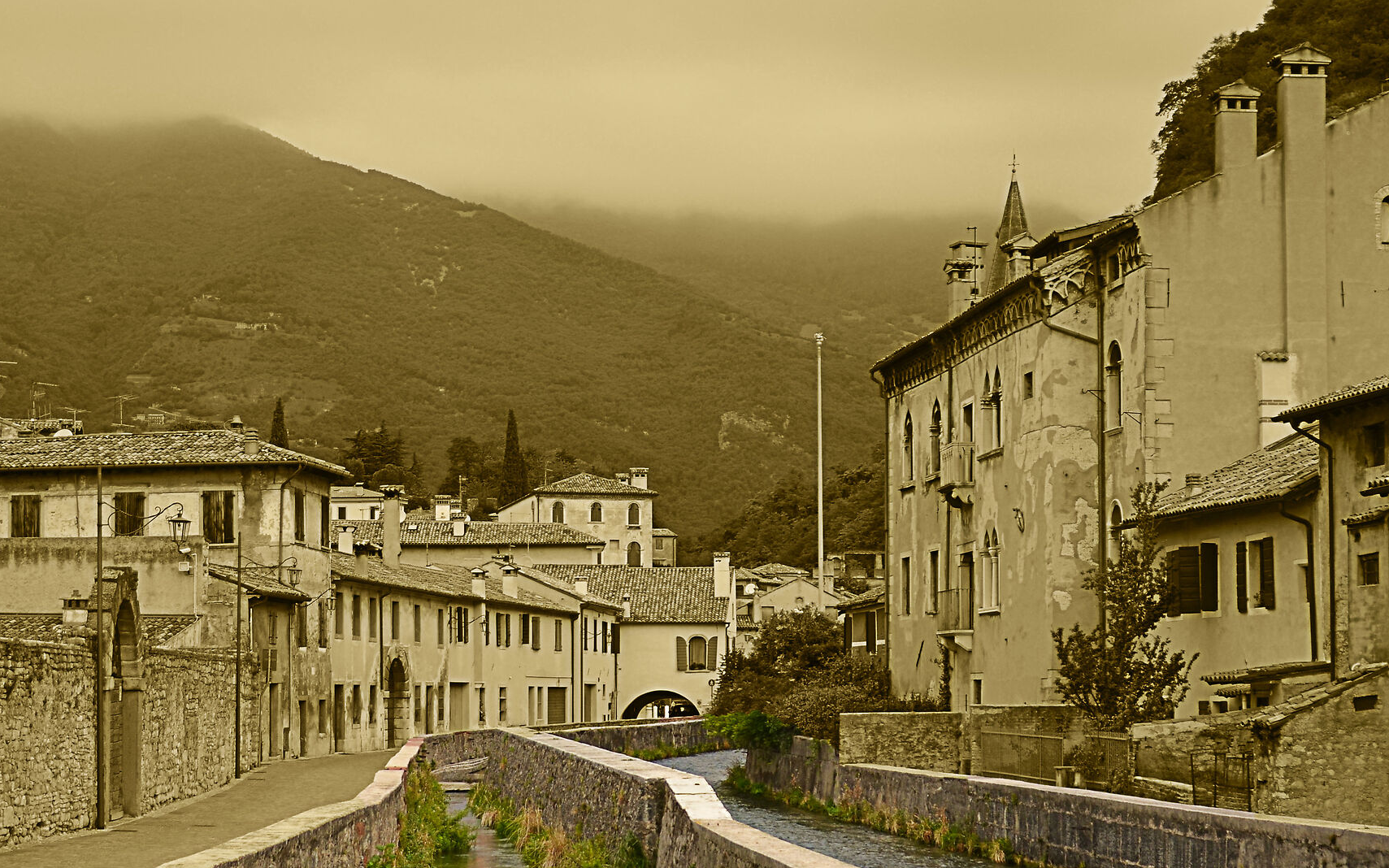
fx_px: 2271
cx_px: 699
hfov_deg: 34.0
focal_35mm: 60
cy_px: 612
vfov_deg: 21.5
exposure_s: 1/640
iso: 160
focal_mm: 28
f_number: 4
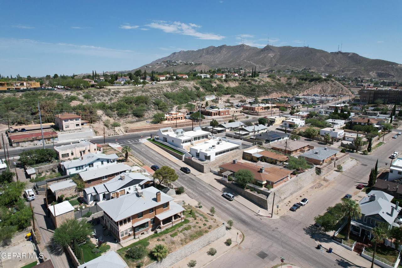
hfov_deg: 78.6
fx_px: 246
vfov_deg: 57.2
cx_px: 201
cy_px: 134
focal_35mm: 22
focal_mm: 8.38
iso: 110
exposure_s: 1/2500
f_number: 2.8
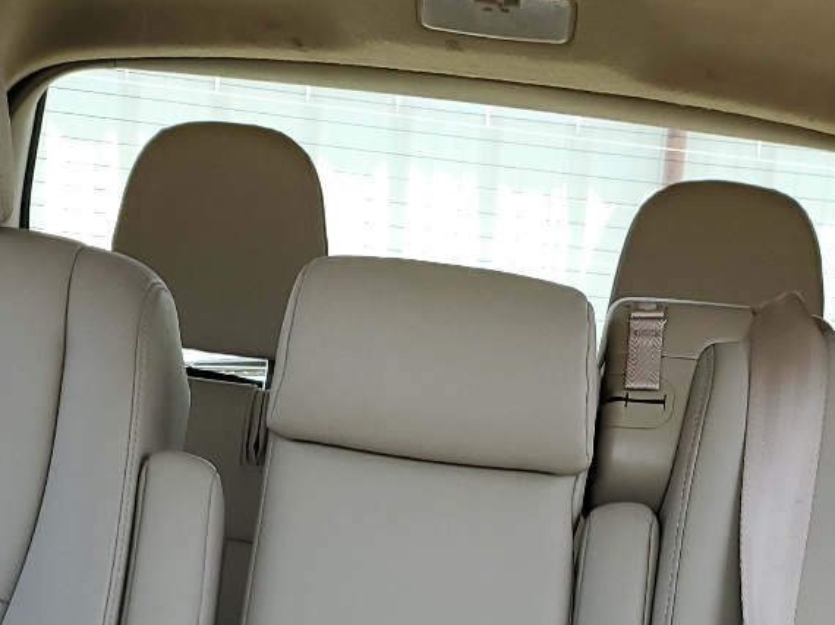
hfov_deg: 26.6
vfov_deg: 18.4
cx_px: 504
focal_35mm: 73
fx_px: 1760
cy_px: 864
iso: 58
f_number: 1.5
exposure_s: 1/120
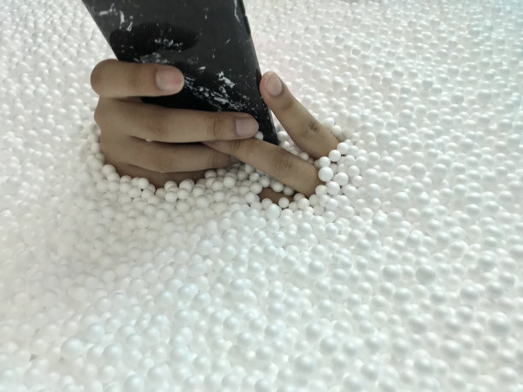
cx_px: 262
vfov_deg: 49.7
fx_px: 423
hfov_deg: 63.4
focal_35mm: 28
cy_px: 196
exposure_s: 1/32
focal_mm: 3.99
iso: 125
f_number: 1.8
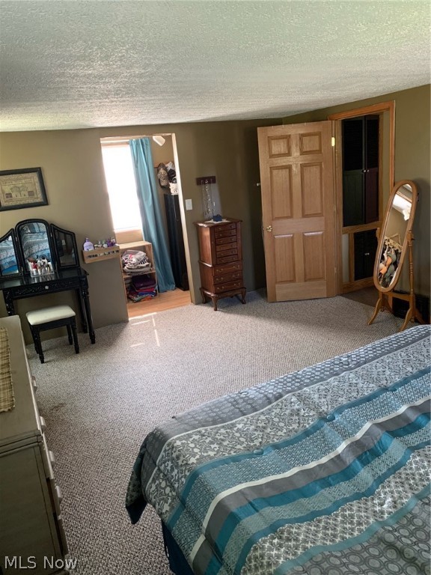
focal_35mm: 26
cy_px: 288
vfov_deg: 67.3
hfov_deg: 53.1
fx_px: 432
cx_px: 216
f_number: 1.8
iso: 250
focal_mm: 4.25
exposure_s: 1/60
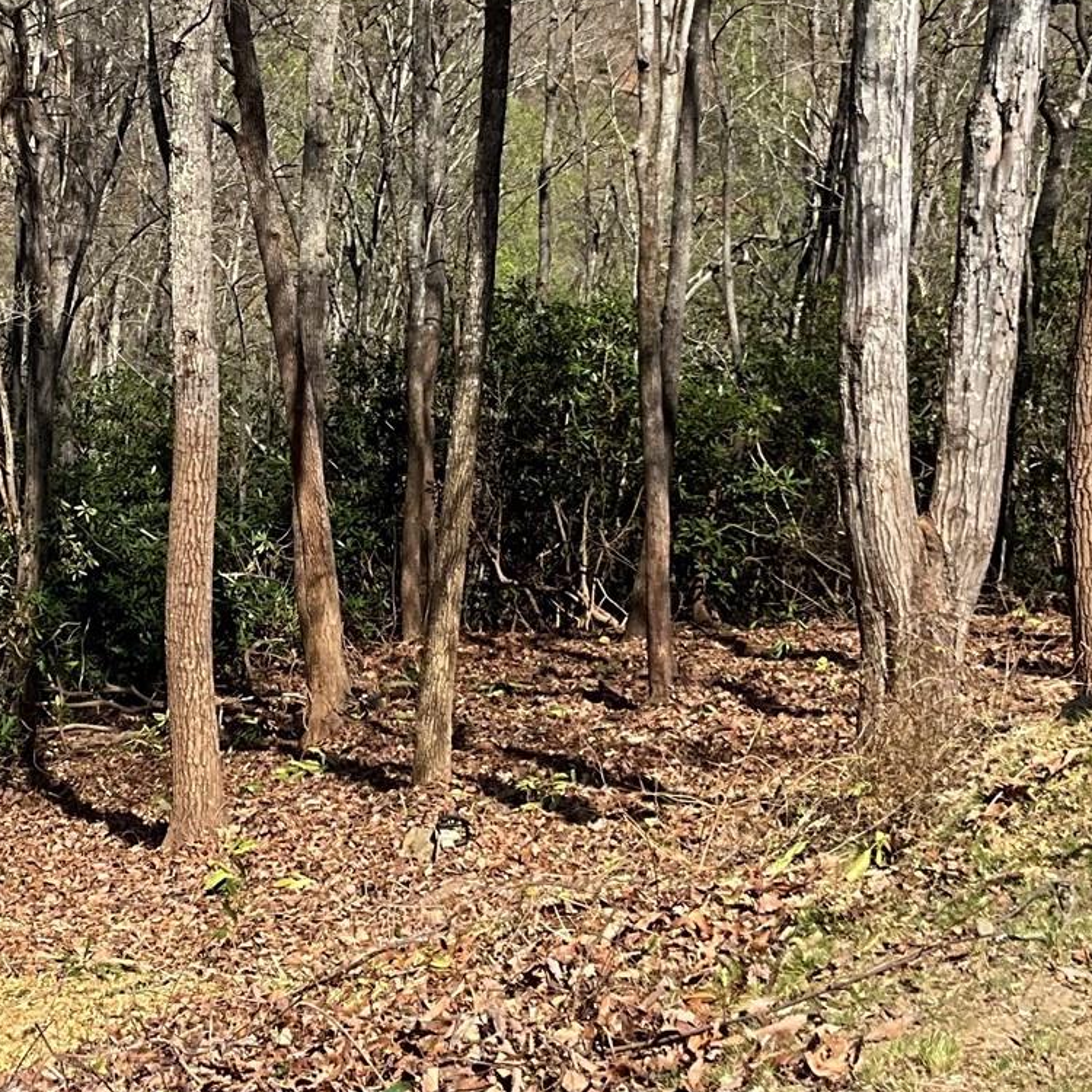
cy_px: 331
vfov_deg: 24.5
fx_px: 2498
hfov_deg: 24.4
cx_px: 303
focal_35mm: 70
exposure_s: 1/1412
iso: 25
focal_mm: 3
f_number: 1.8
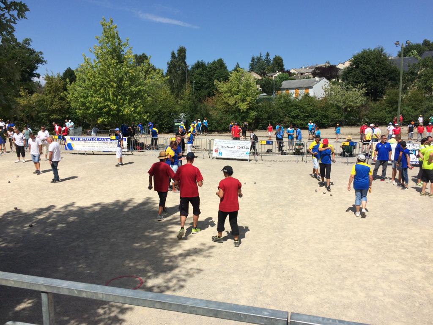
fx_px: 363
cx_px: 216
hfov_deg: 61.7
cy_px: 162
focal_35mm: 29
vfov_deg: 48.2
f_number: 2.2
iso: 32
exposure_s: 1/3425
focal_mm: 4.15
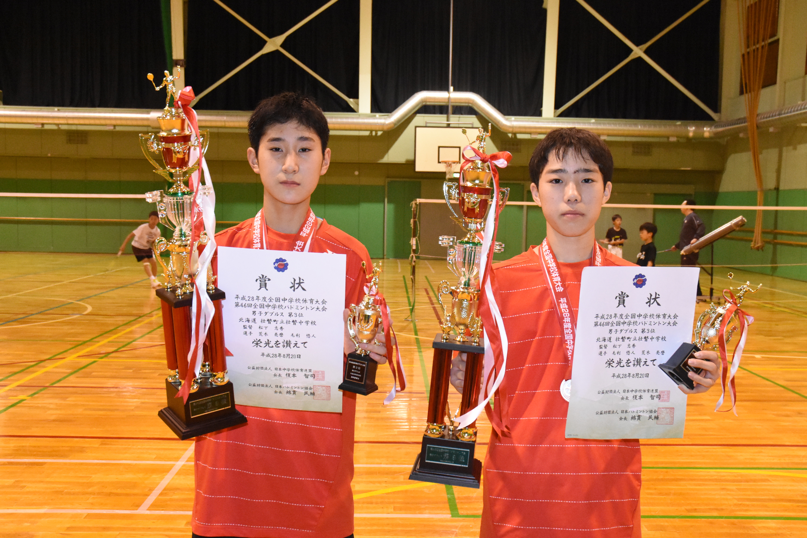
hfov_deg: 51.3
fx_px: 841
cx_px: 404
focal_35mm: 38
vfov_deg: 35.5
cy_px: 269
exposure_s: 1/60
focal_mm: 25
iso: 7200
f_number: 6.3
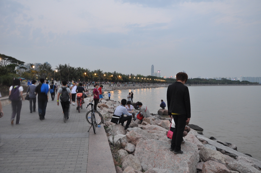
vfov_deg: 47.8
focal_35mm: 27
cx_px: 130
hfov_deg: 67.5
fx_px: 195
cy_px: 86
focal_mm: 18
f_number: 5.6
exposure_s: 1/10
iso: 400
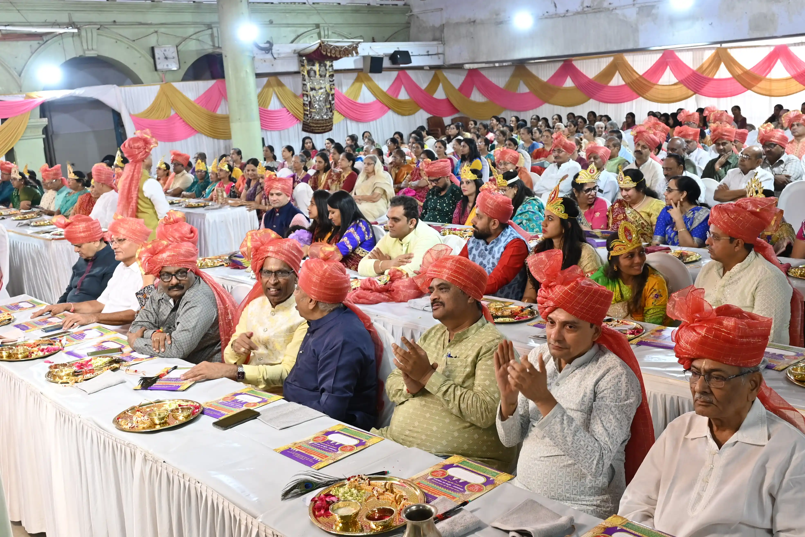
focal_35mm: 36
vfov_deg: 36.9
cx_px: 402
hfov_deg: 53.1
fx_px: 805
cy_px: 268
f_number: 5
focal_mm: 24
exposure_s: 1/60
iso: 1250
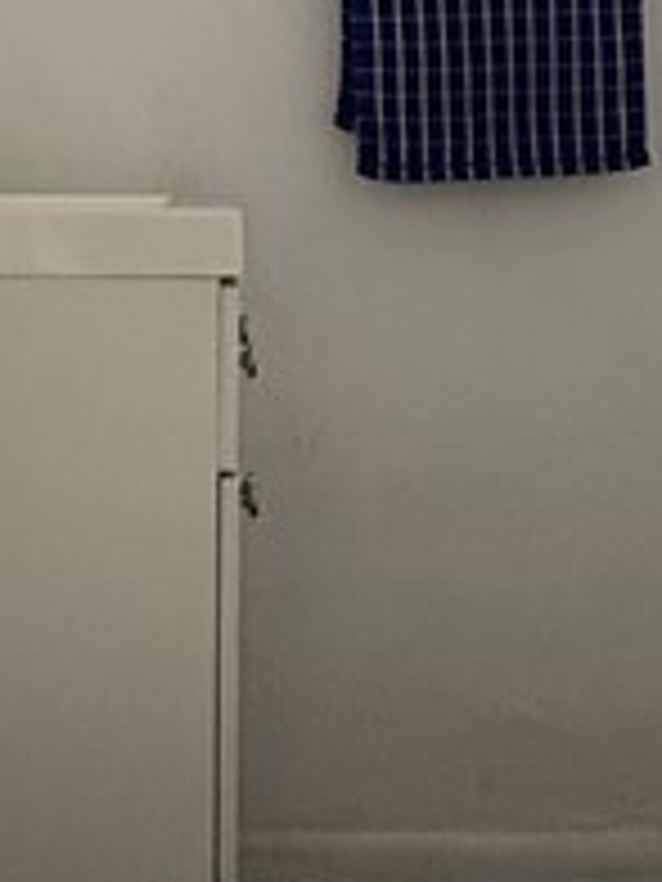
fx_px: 1861
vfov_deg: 26.1
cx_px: 212
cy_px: 148
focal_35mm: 73
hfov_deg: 20.1
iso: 400
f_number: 2.2
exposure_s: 1/70
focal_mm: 2.22
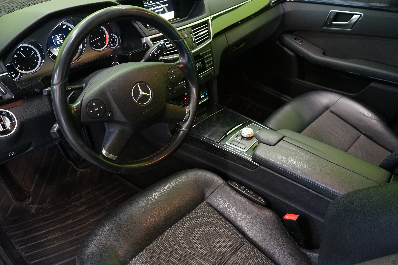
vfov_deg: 45.0
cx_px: 199
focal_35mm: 29
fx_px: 321
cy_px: 132
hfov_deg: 63.7
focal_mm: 29
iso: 2500
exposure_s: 1/25
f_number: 5.6
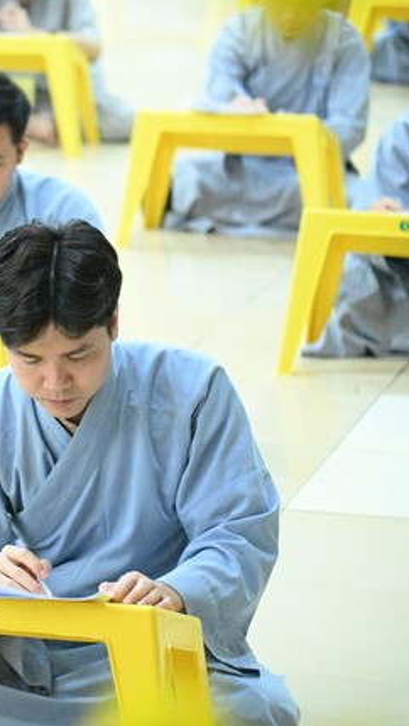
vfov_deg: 11.3
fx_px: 3662
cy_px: 363
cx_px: -44
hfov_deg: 6.4
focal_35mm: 190
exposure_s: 1/250
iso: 32000
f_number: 4
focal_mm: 120
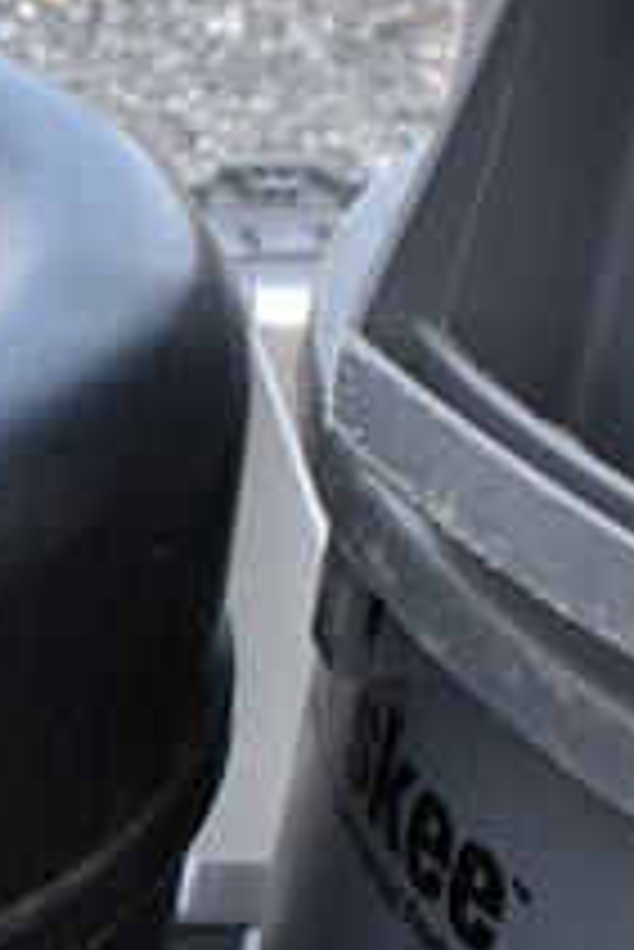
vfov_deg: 16.9
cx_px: -598
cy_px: 1069
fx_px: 3085
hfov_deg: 10.8
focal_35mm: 117
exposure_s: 1/100
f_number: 5
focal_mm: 18
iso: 100
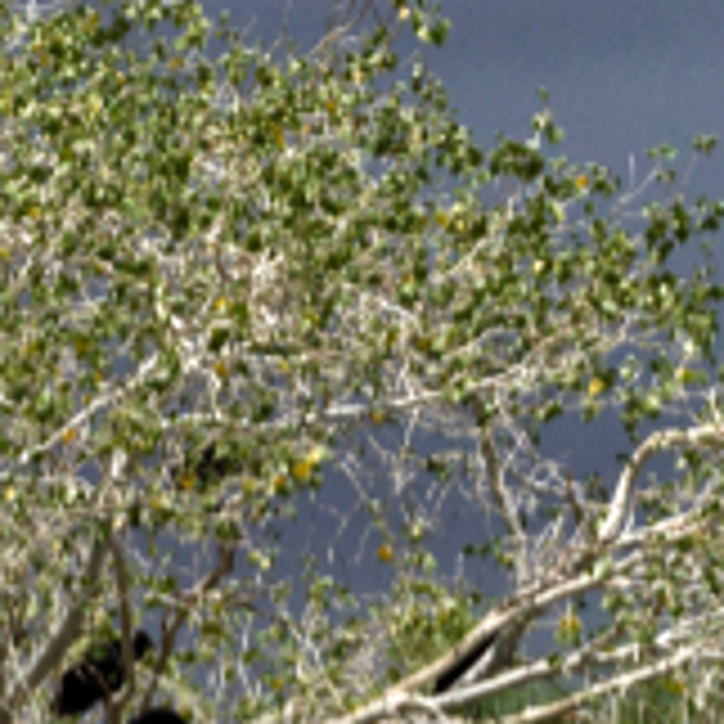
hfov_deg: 2.3
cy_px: 380
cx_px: -333
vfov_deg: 2.3
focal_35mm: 749
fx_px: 17732
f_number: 13
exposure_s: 1/2500
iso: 800
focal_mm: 105
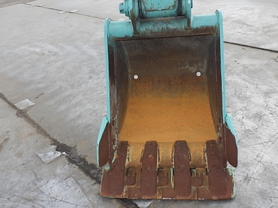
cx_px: 144
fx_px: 257
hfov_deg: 56.8
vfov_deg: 44.1
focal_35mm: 32
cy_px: 95
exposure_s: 1/320
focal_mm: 5
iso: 125
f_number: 4.2
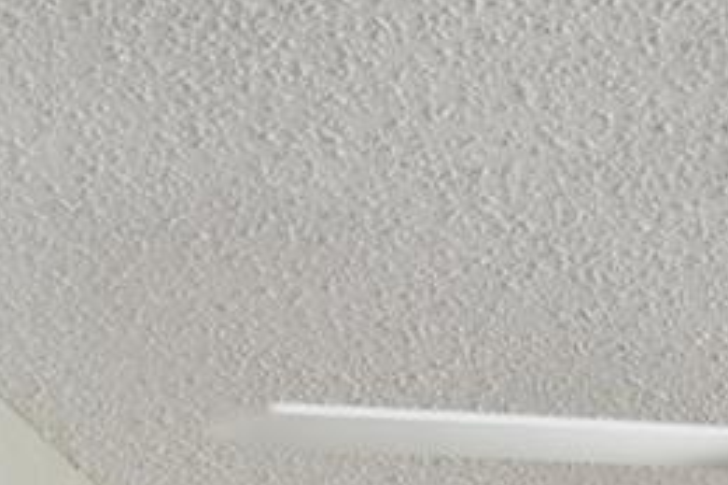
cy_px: 1661
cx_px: 1131
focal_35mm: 134
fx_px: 2708
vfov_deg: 8.0
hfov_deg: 14.2
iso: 160
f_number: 5.6
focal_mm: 17
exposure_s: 1/10
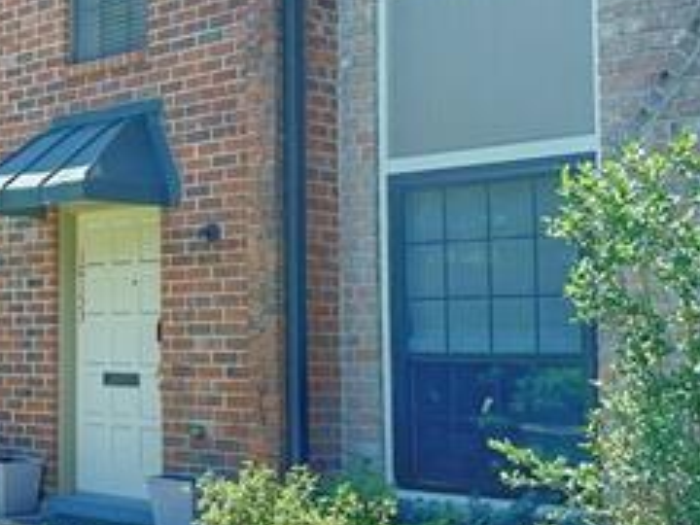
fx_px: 1294
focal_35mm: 64
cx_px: -44
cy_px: 239
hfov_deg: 27.9
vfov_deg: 22.9
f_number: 1.78
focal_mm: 6.86
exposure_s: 1/1812
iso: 80
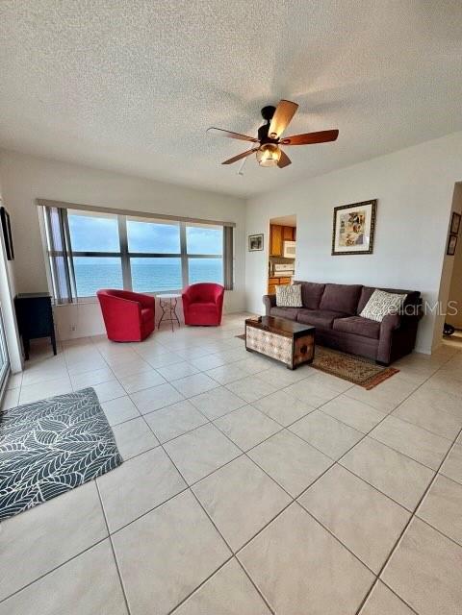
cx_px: 231
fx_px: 249
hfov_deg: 85.7
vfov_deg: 102.1
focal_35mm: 14
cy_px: 308
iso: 125
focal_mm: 2.22
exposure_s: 1/120
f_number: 2.2
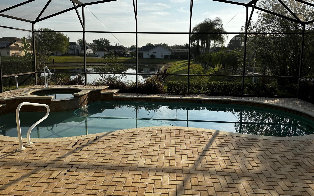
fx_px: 222
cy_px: 80
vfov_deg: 47.3
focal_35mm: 26
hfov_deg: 70.4
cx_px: 157
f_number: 1.78
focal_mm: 6.86
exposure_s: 1/5263
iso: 80
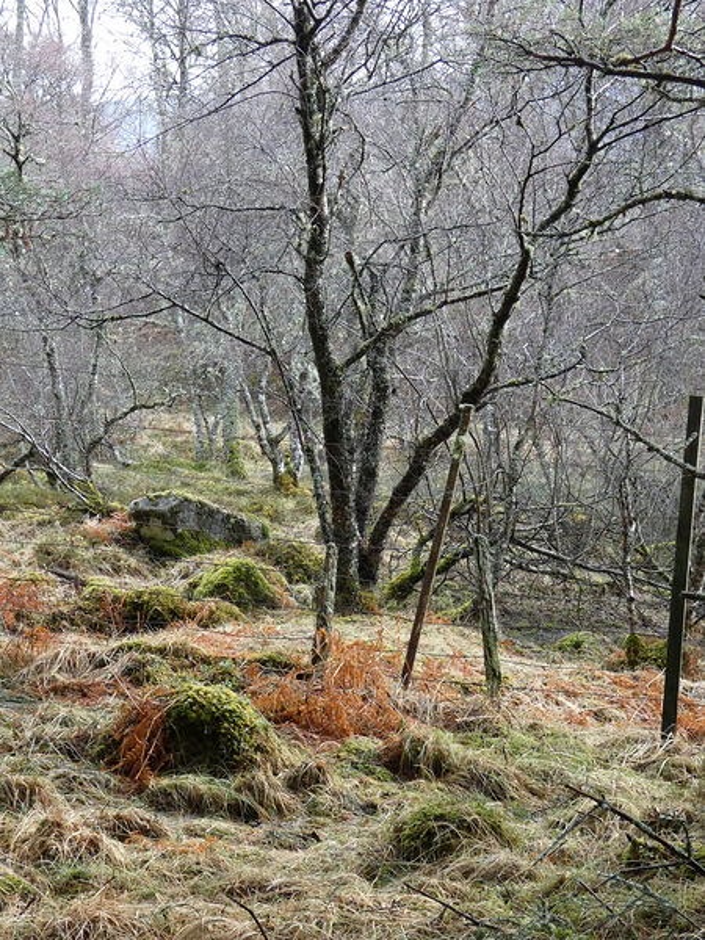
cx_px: 352
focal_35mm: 74
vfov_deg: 26.3
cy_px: 470
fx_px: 2009
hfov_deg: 19.9
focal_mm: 13.3
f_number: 4.4
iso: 320
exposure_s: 1/80
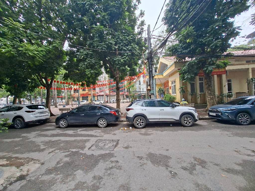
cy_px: 96
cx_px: 128
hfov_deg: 106.2
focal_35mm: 13
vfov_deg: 89.9
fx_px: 96
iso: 40
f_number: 2.2
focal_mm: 1.74
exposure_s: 1/100
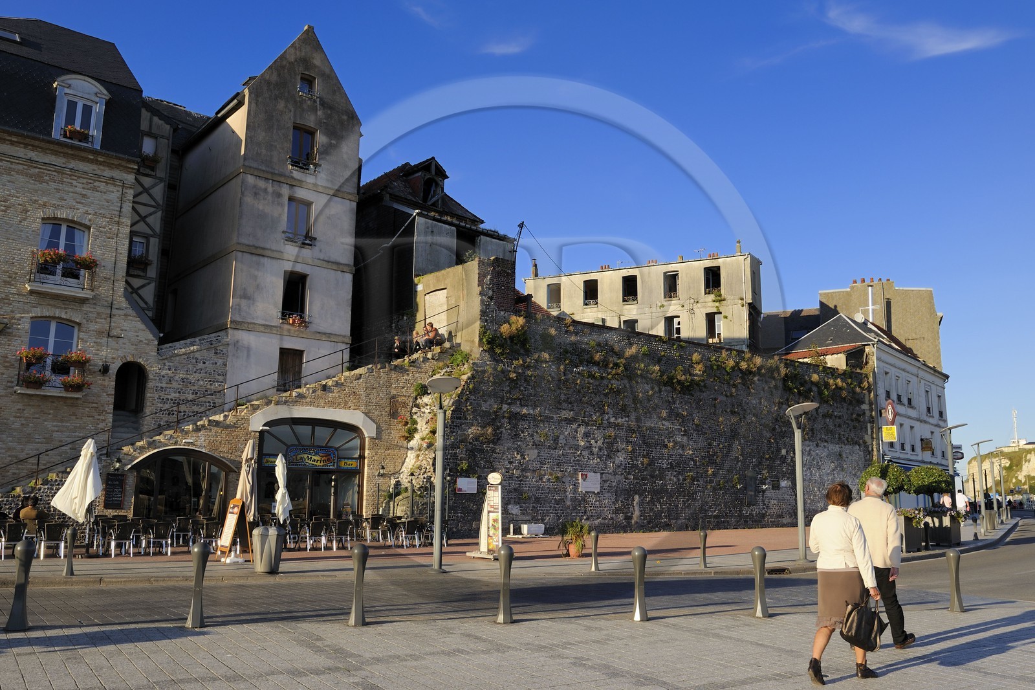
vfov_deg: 46.4
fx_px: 805
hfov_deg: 65.5
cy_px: 345
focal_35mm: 28
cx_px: 518
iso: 200
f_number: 10
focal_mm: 28
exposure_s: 1/200
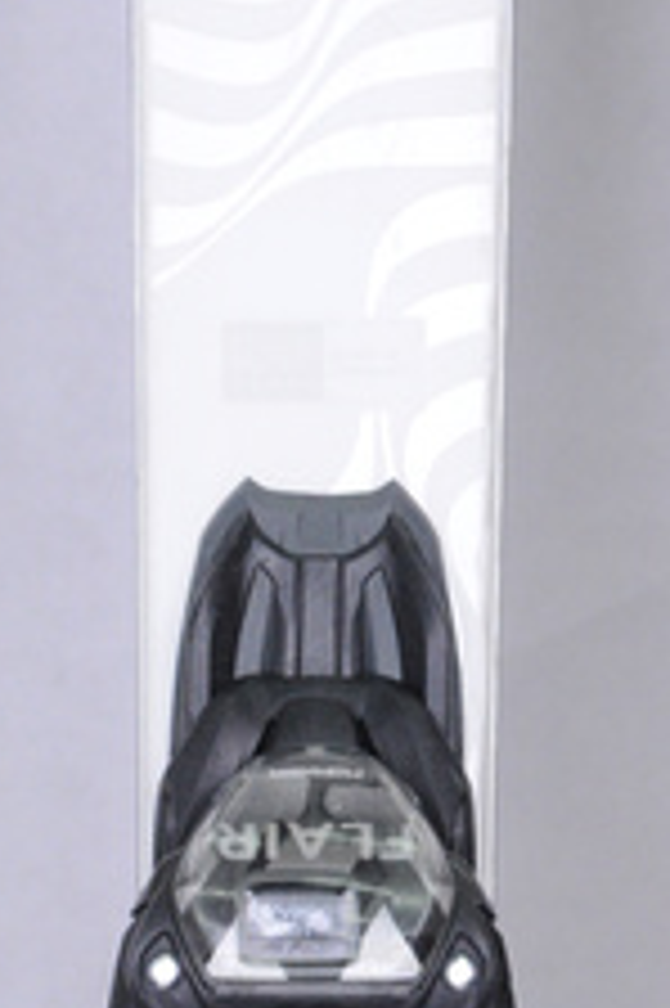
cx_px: 636
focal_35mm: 271
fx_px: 7577
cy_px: 288
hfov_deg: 5.1
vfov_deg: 7.6
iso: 3200
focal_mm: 90
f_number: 8
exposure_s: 1/125
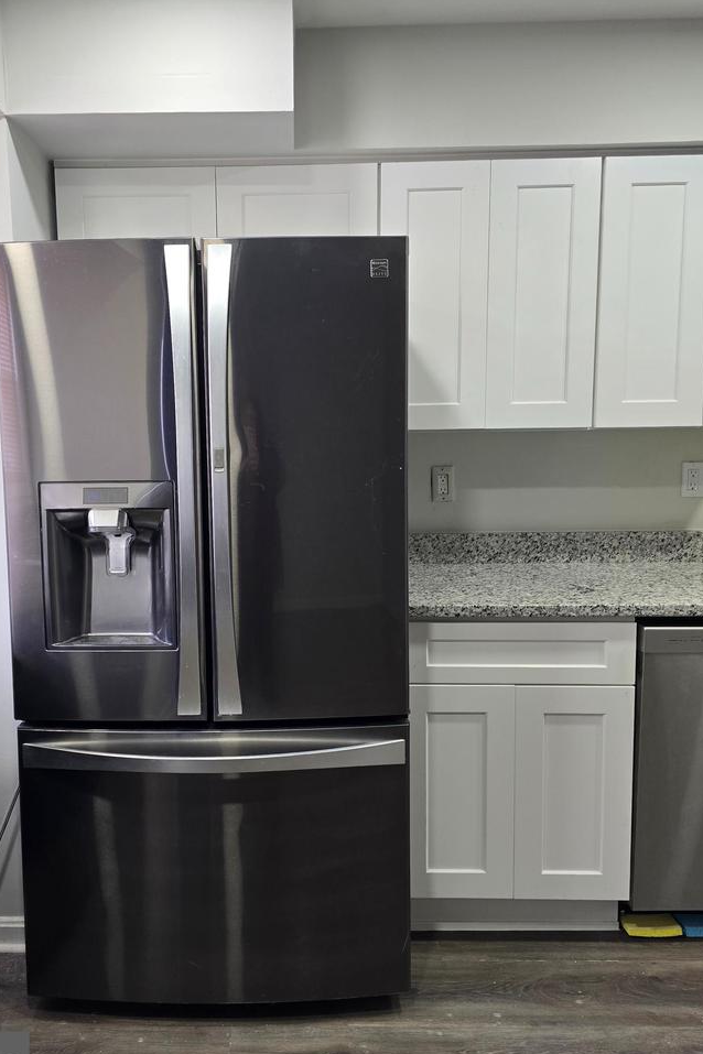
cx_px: 282
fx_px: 791
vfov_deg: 67.3
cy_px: 500
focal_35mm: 27
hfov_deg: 47.7
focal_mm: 6.3
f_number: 1.7
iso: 160
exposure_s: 1/120
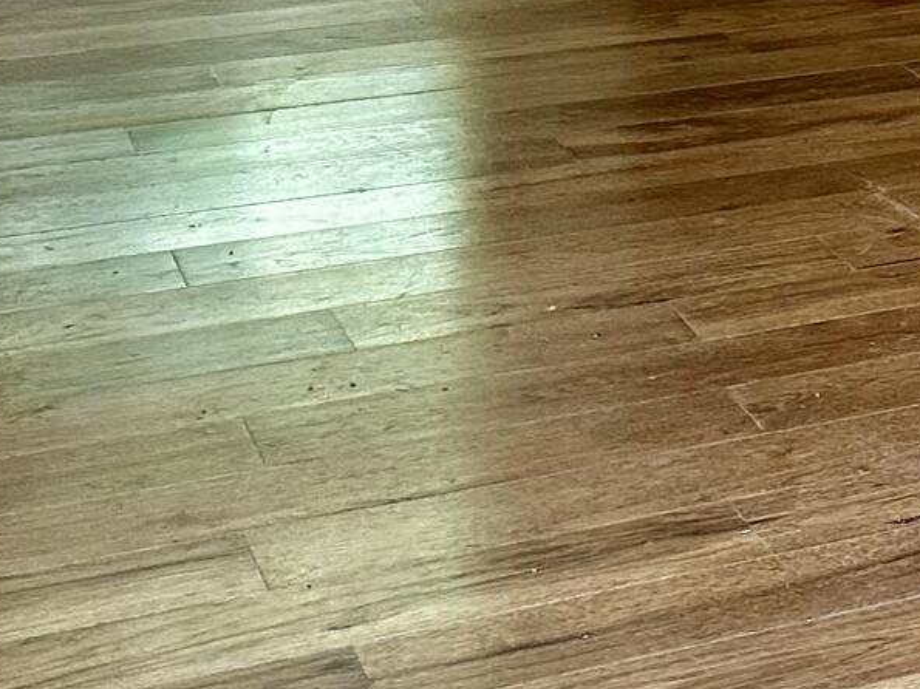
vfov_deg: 11.7
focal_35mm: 121
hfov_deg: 13.1
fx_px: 3215
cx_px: 2073
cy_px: -329
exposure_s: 1/109
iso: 250
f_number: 1.78
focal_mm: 6.86
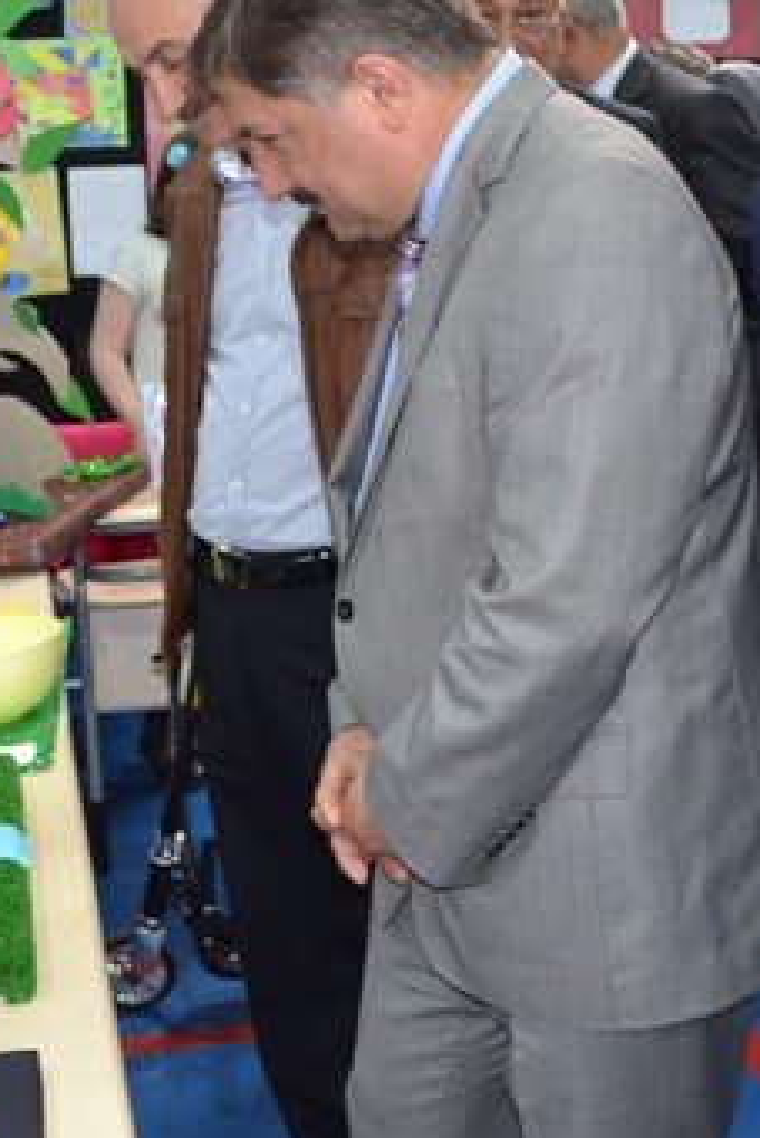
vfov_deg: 30.9
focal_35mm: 65
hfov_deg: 20.9
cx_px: 275
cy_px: 454
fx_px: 2056
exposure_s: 1/60
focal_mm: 22
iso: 1400
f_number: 3.8
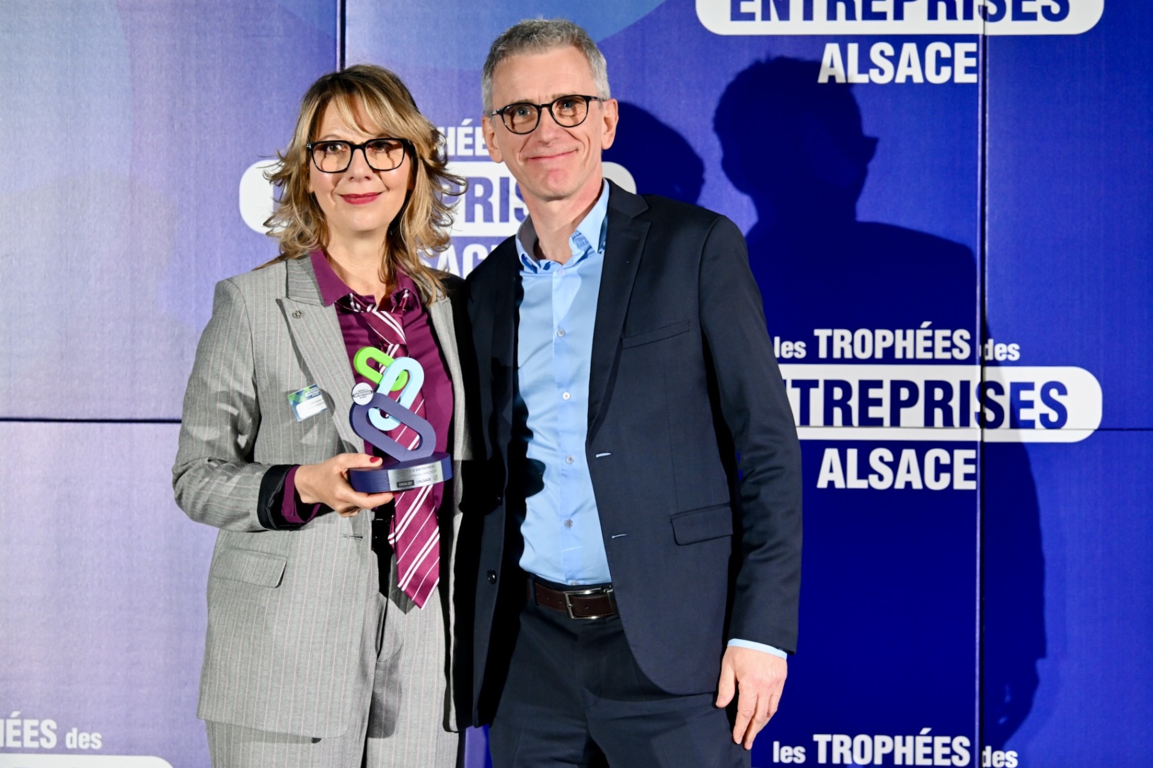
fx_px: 3523
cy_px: 384
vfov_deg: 12.5
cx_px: 576
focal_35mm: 110
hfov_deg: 18.6
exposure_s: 1/100
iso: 1600
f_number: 3.5
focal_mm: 110
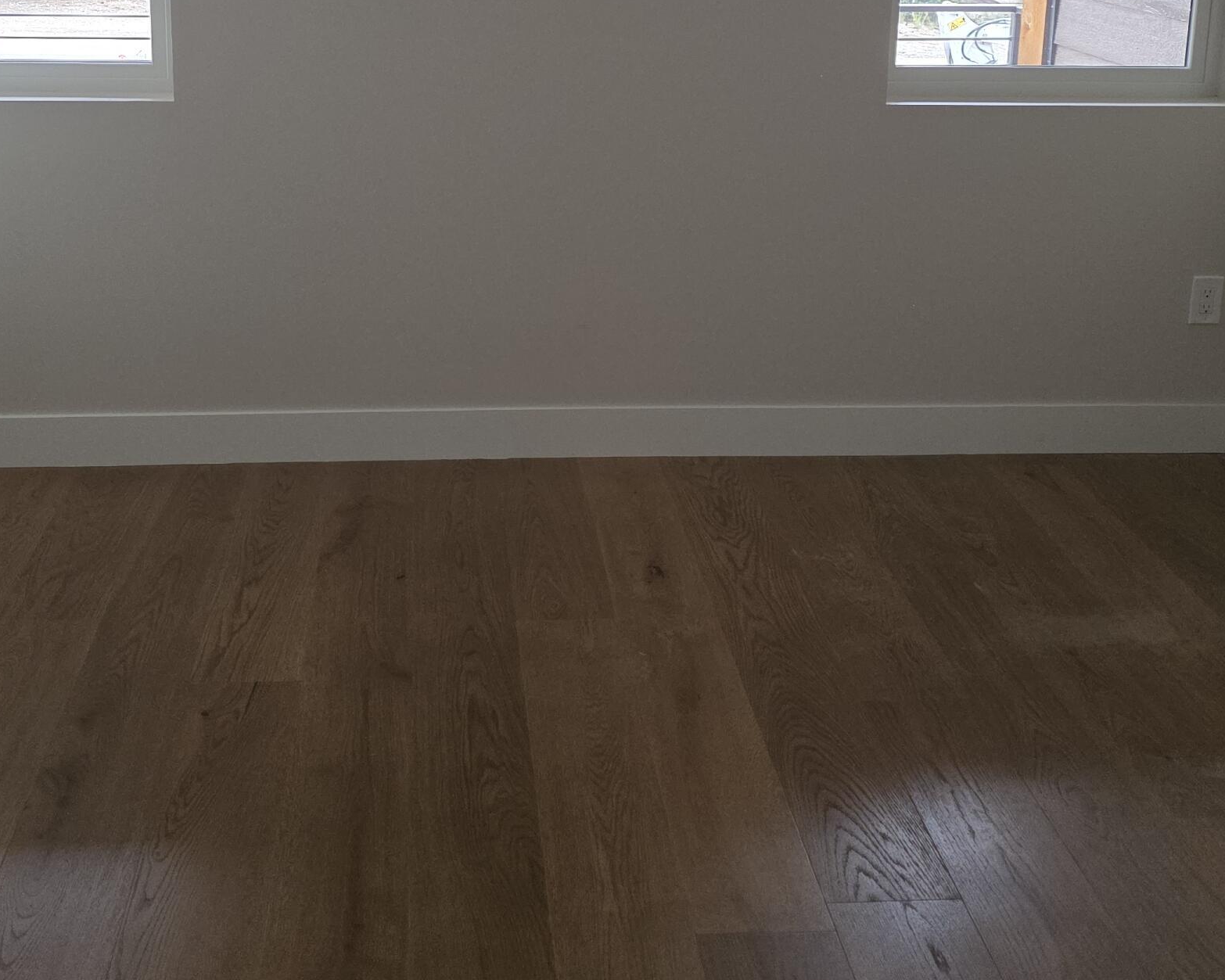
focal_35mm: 43
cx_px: 538
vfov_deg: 33.7
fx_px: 1559
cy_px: 171
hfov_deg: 42.8
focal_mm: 6.3
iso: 250
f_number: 1.7
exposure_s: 1/120
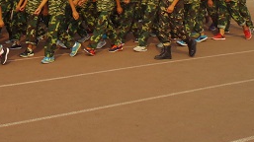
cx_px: 25
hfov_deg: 32.6
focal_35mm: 61
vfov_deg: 18.6
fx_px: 410
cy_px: -29
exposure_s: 1/1250
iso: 1600
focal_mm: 18
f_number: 11
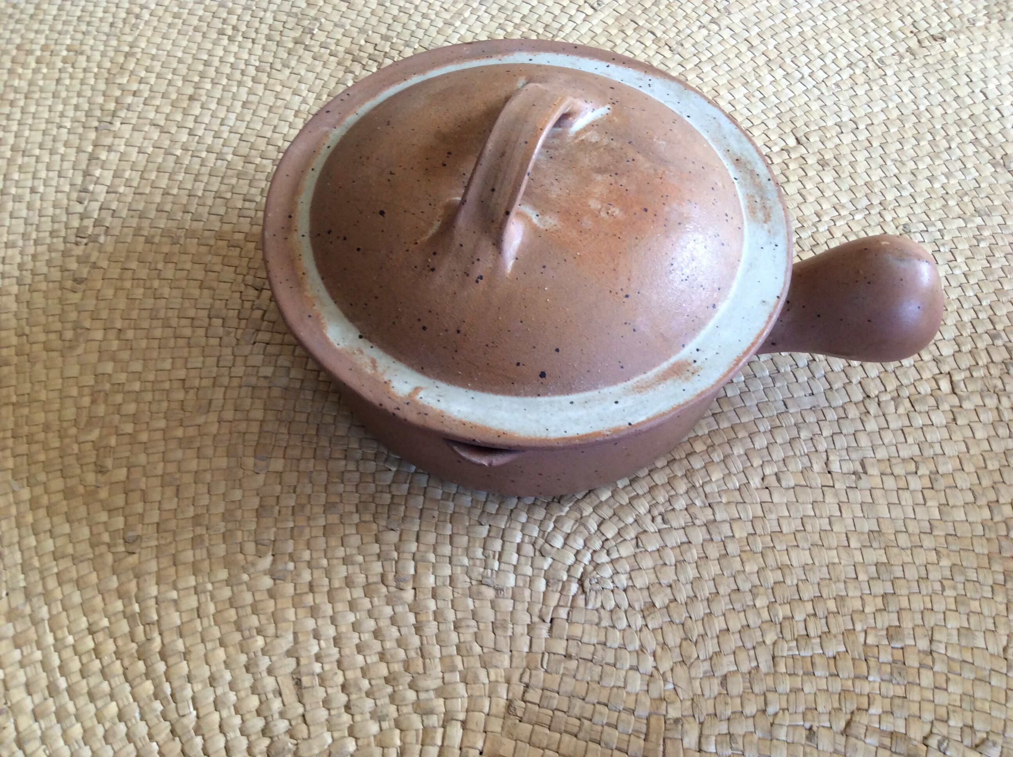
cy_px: 378
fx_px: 935
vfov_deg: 44.1
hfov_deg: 56.9
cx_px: 506
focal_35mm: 32
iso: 50
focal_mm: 3.3
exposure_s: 1/25
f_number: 2.4
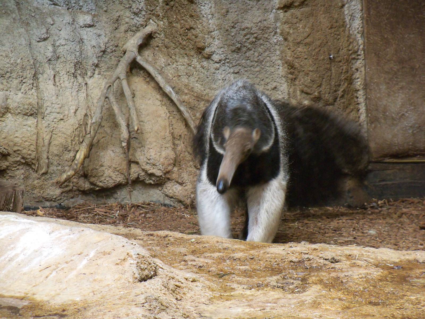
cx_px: 212
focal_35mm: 173
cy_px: 160
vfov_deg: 8.6
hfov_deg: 11.4
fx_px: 2124
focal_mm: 30.5
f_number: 4.3
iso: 400
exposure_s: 1/15
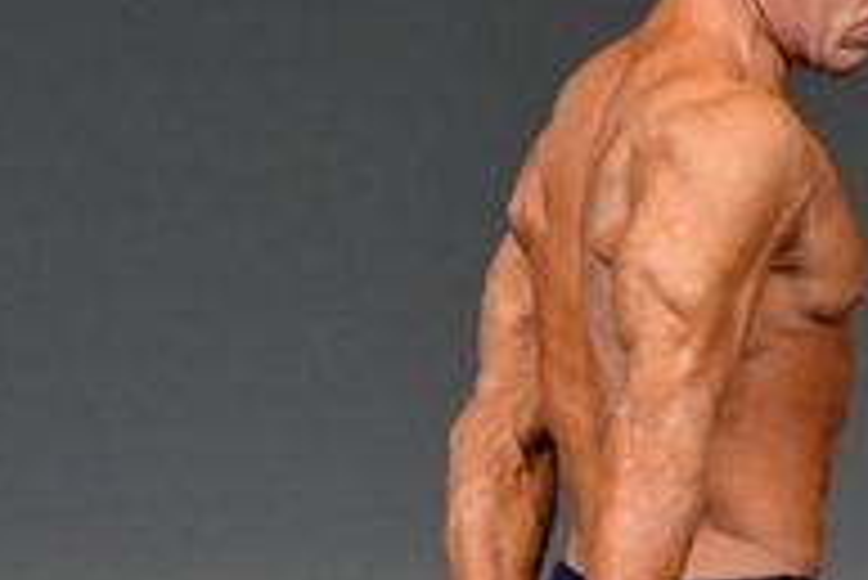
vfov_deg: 0.9
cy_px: 715
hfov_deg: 1.4
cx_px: 929
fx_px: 36241
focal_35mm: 1502
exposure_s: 1/400
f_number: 5.6
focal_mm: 250
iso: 4000
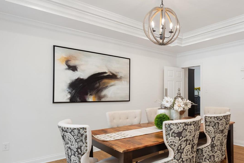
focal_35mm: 24
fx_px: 163
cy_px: 100
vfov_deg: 52.7
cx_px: 181
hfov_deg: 69.2
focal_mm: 8
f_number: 8
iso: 400
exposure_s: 1/3
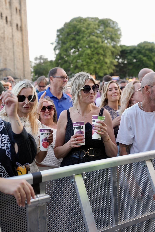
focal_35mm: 50
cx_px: 78
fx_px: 322
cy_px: 116
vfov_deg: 39.6
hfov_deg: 27.0
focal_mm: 50
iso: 800
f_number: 4
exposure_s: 1/160
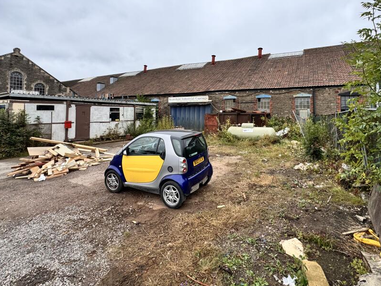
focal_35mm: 18
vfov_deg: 70.6
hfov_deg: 87.5
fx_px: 198
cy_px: 109
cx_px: 210
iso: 50
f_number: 2.2
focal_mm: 2.22
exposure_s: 1/831
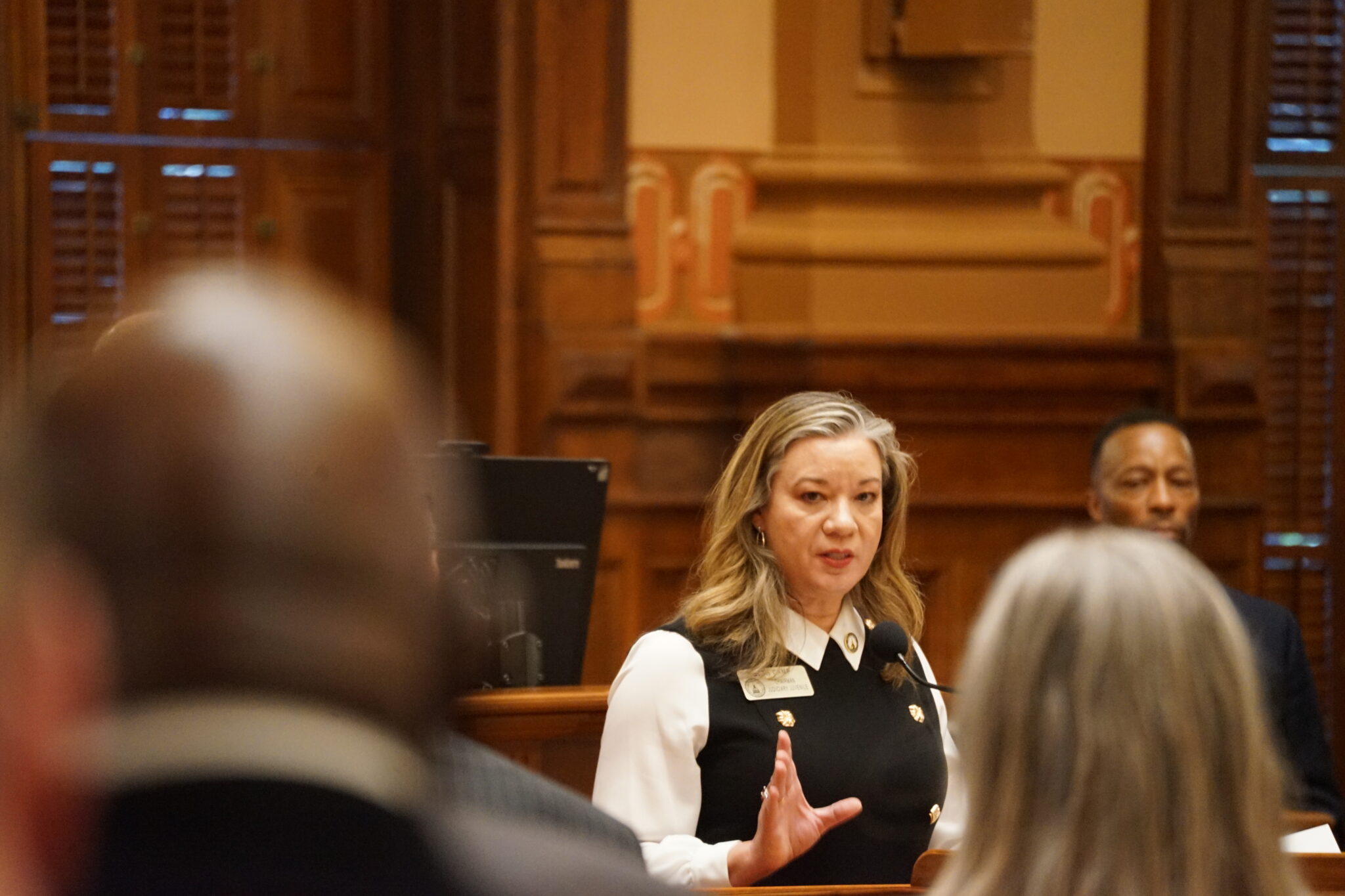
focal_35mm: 300
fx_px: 11207
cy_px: 448
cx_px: 672
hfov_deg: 6.9
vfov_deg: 4.6
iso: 6400
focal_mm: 300
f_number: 6.3
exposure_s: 1/50
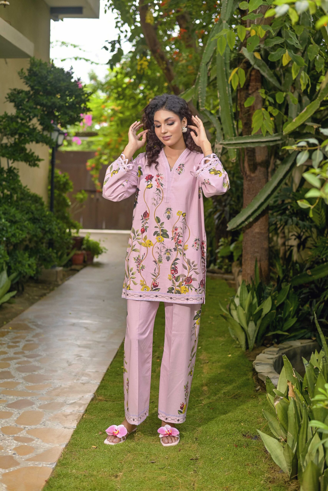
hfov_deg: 27.0
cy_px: 246
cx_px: 164
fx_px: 683
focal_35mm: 50
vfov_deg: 39.6
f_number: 2.8
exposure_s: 1/400
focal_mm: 50
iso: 100
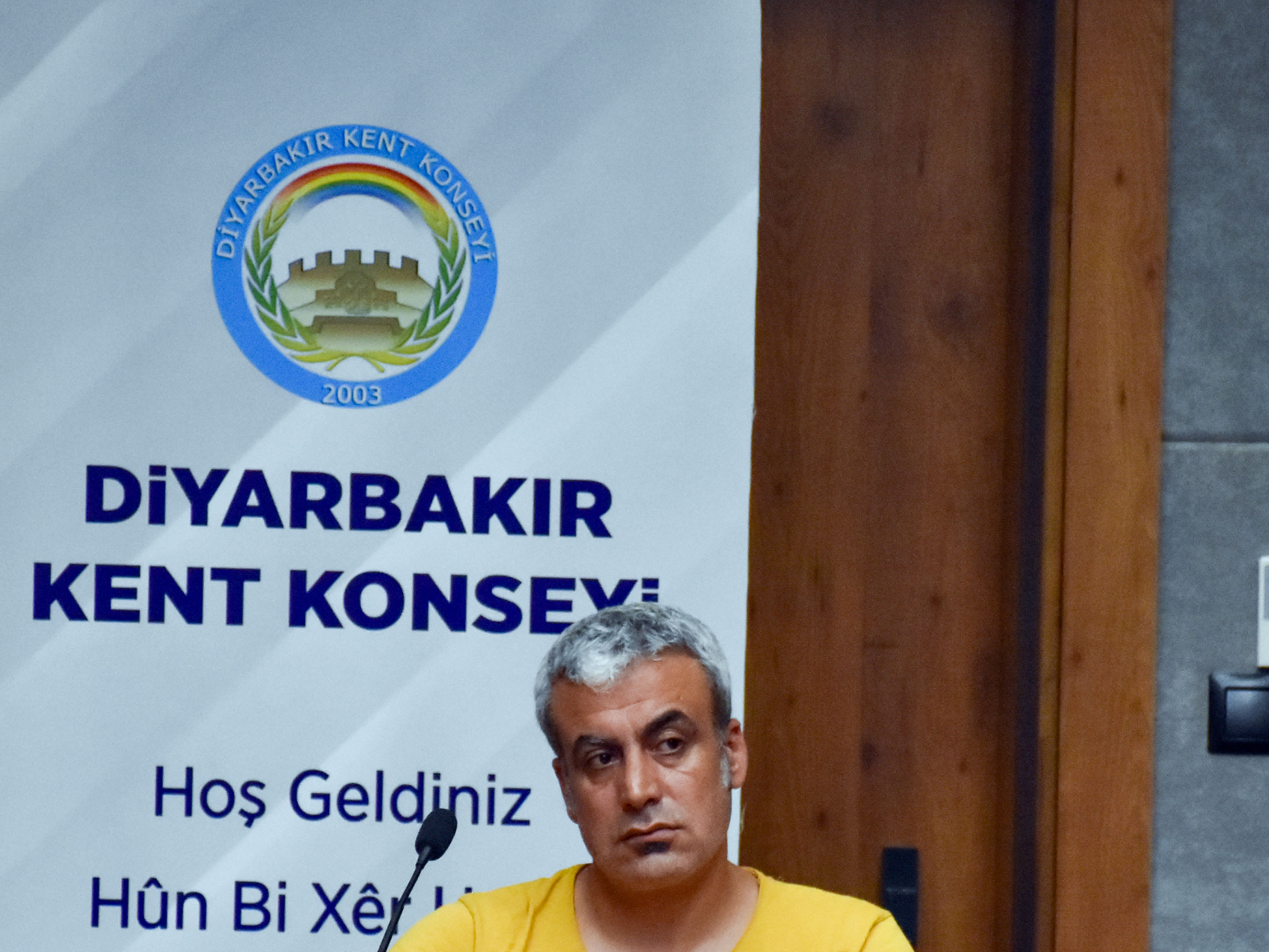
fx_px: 12246
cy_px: 843
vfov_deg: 4.4
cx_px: 714
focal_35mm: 334
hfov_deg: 5.9
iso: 2000
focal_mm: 105
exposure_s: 1/250
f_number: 5.6
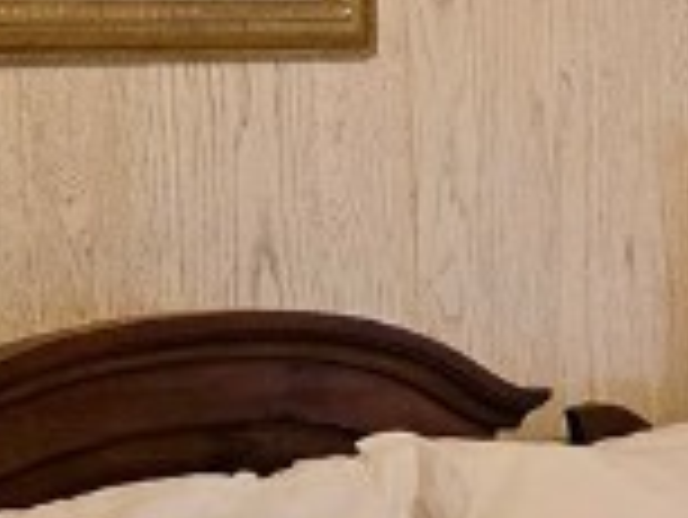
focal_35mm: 154
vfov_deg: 9.6
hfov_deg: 10.6
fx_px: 3063
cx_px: 1740
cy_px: 378
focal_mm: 6.3
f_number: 1.7
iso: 125
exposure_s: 1/120
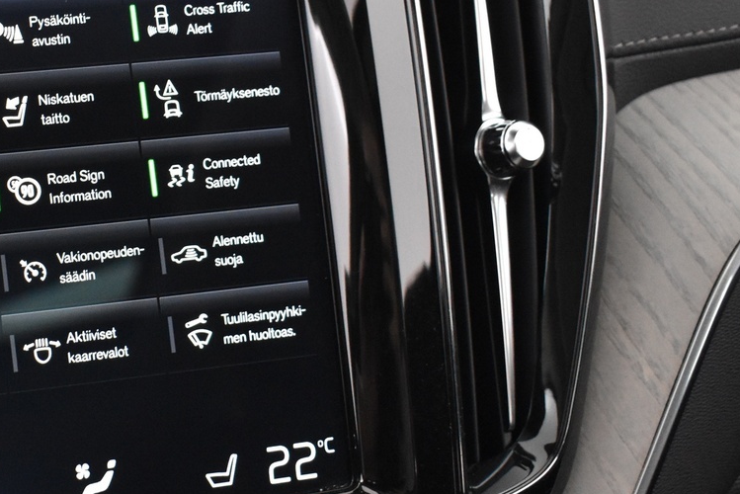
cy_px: 216
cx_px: -51
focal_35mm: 81
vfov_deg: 16.8
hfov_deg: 23.6
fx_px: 1667
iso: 3200
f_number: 4
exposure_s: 1/25
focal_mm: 25
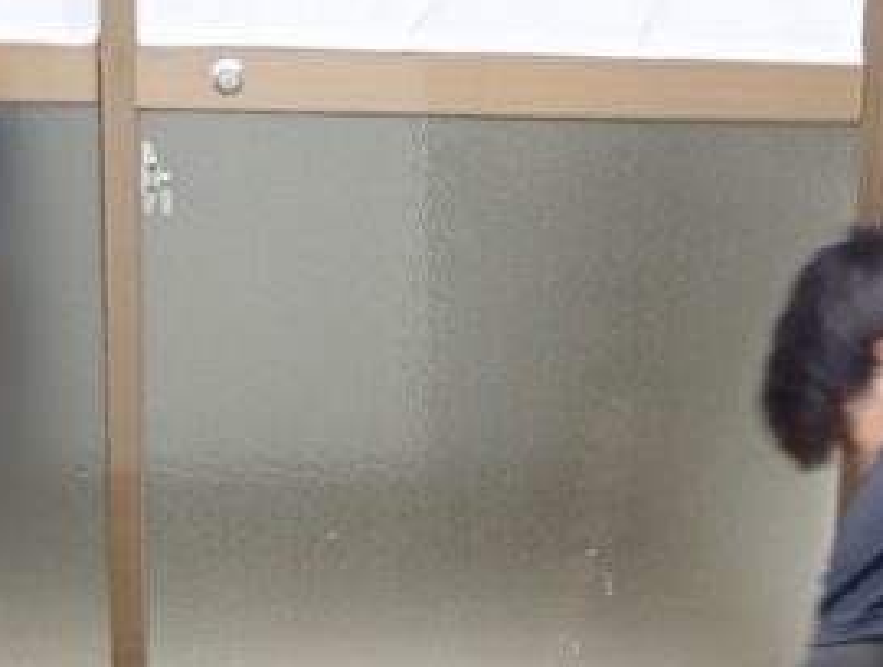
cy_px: 731
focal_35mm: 106
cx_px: 585
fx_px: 2711
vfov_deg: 13.7
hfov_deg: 18.4
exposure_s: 1/50
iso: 396
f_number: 1.8
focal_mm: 4.27
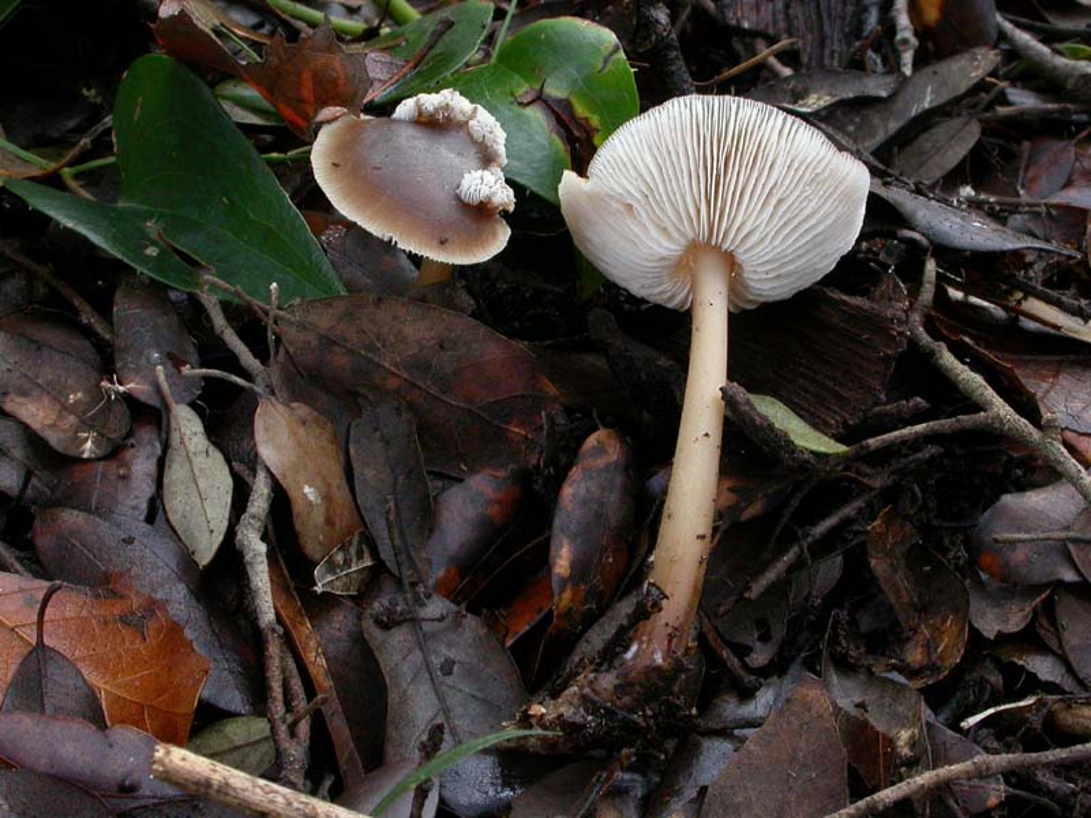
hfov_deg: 21.1
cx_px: 546
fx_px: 2931
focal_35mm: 93
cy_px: 409
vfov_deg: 15.9
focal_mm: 19.3
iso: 200
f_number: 9.7
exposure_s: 1/4
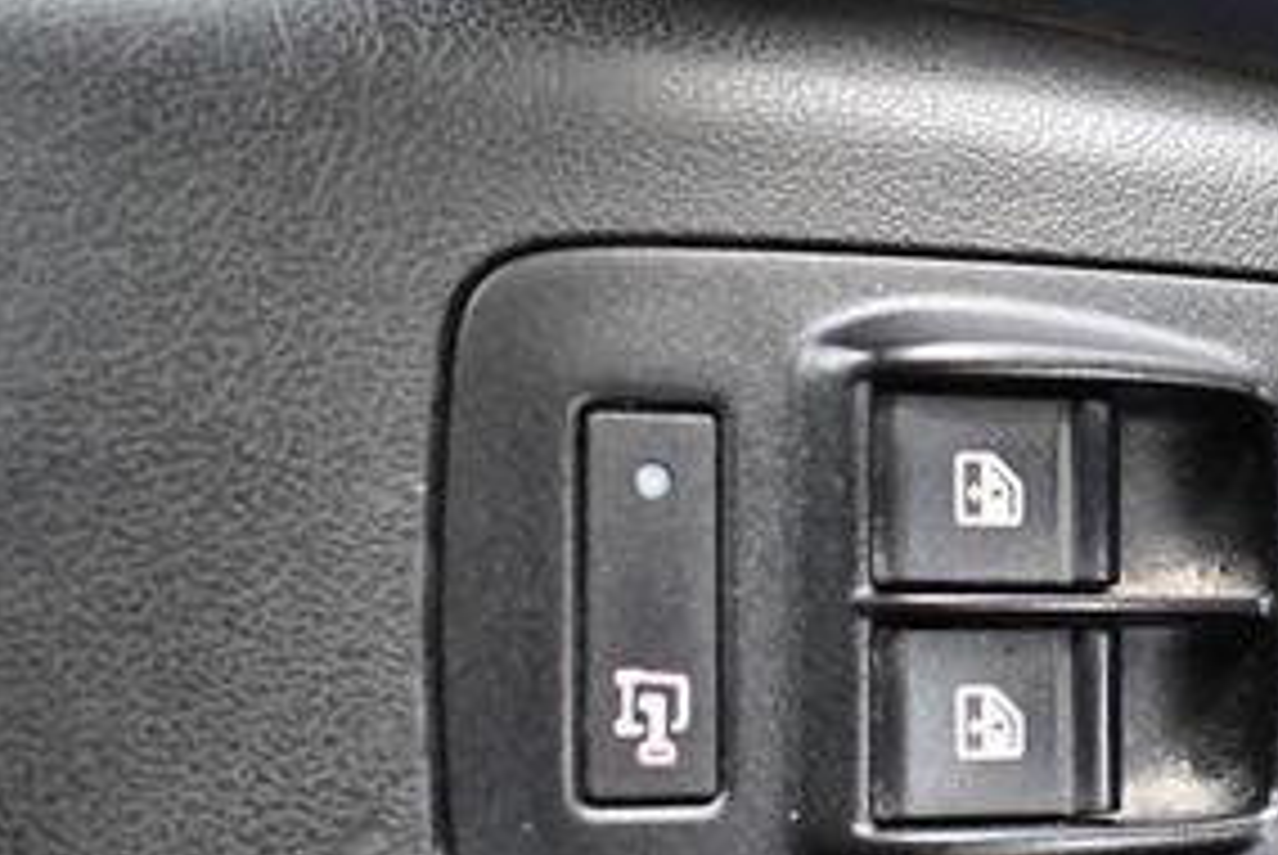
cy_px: 598
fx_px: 2878
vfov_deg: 16.8
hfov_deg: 23.4
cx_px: 1418
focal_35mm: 81
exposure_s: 1/60
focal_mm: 18
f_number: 3.5
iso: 3600
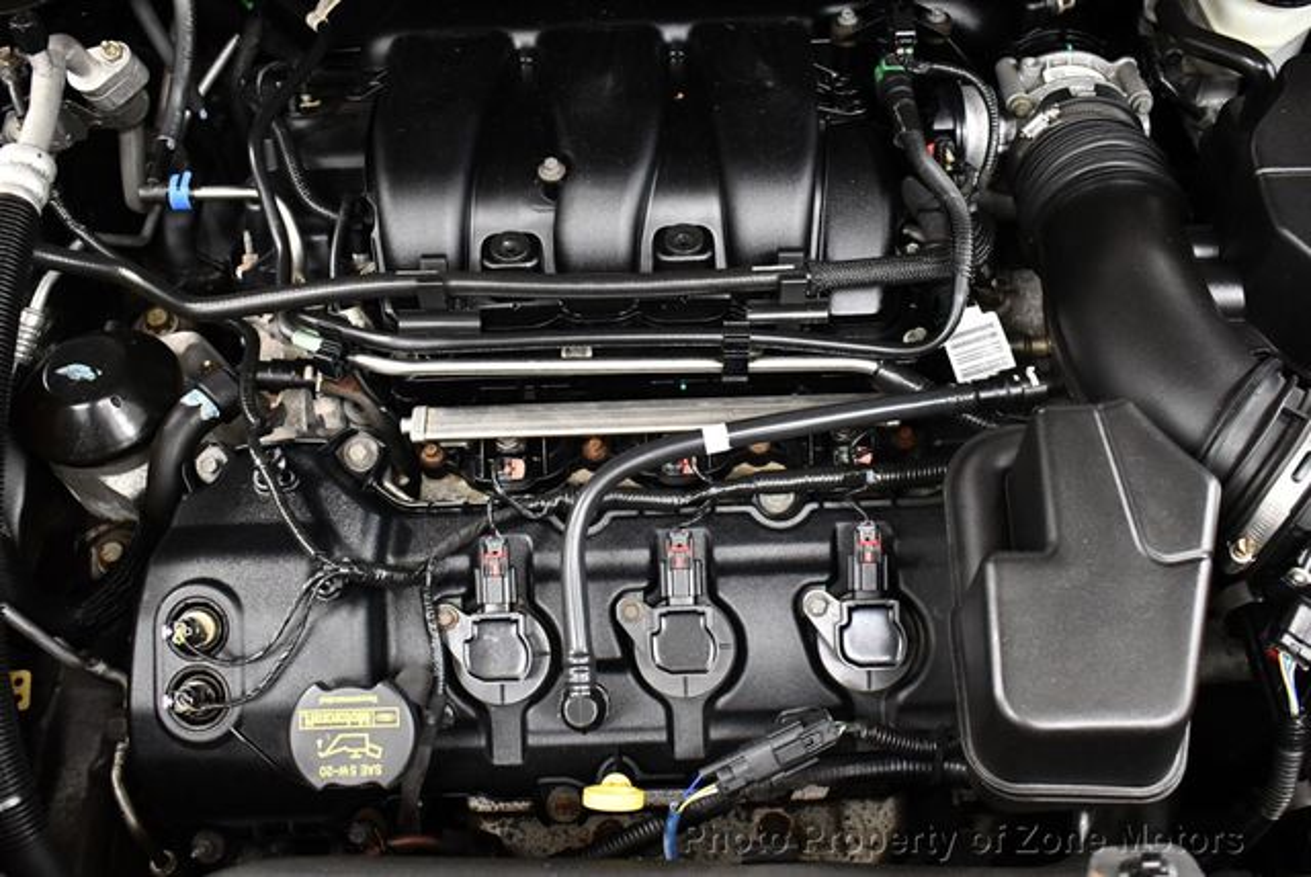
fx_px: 1312
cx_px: 656
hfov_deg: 53.1
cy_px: 438
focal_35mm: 36
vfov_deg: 36.9
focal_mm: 18
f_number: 3.5
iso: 3200
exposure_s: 1/60
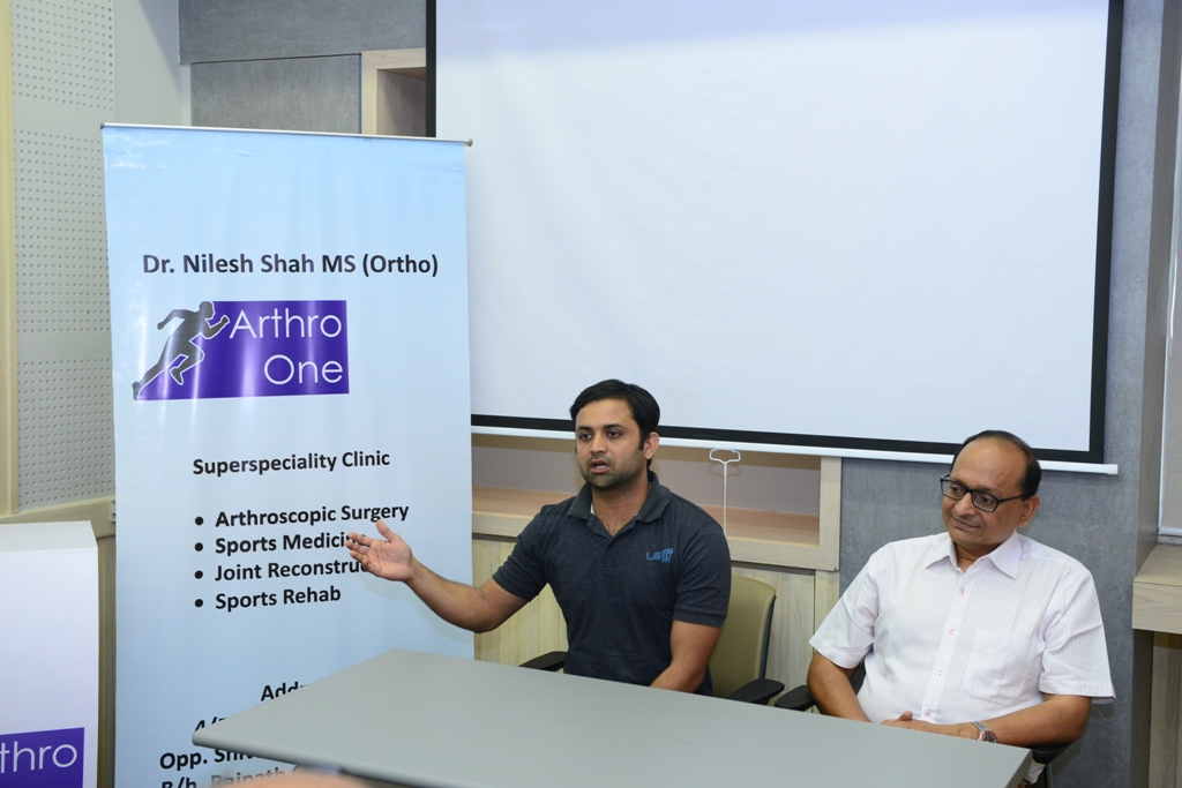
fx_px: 1478
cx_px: 591
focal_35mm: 45
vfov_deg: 29.9
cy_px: 394
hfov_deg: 43.6
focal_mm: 45
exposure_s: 1/125
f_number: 4.5
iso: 1250
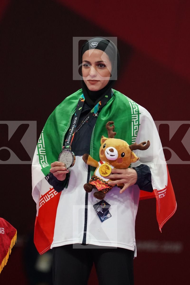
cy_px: 142
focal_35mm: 420
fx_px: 3325
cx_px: 95
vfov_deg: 4.9
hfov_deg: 3.3
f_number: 4
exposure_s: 1/1000
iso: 5000
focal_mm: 280
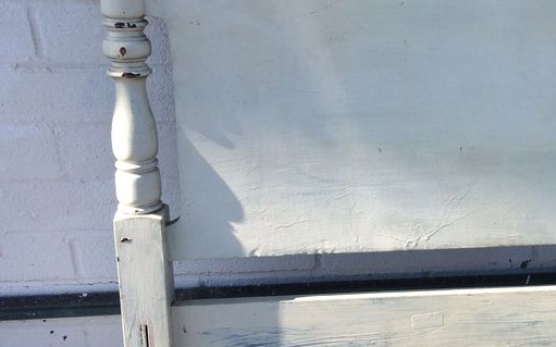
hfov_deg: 34.7
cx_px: 477
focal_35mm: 56
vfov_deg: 23.1
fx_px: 848
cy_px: 158
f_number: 2.2
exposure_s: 1/1080
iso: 32
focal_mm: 4.12
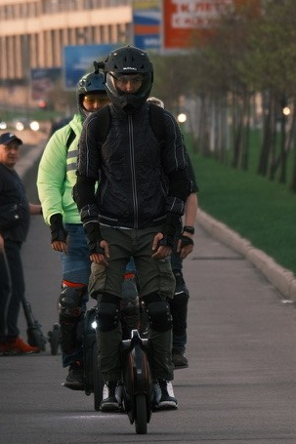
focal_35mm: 823
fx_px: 10157
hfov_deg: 1.7
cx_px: 137
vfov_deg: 2.5
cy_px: 214
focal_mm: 230
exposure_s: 1/125
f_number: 6.7
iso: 200
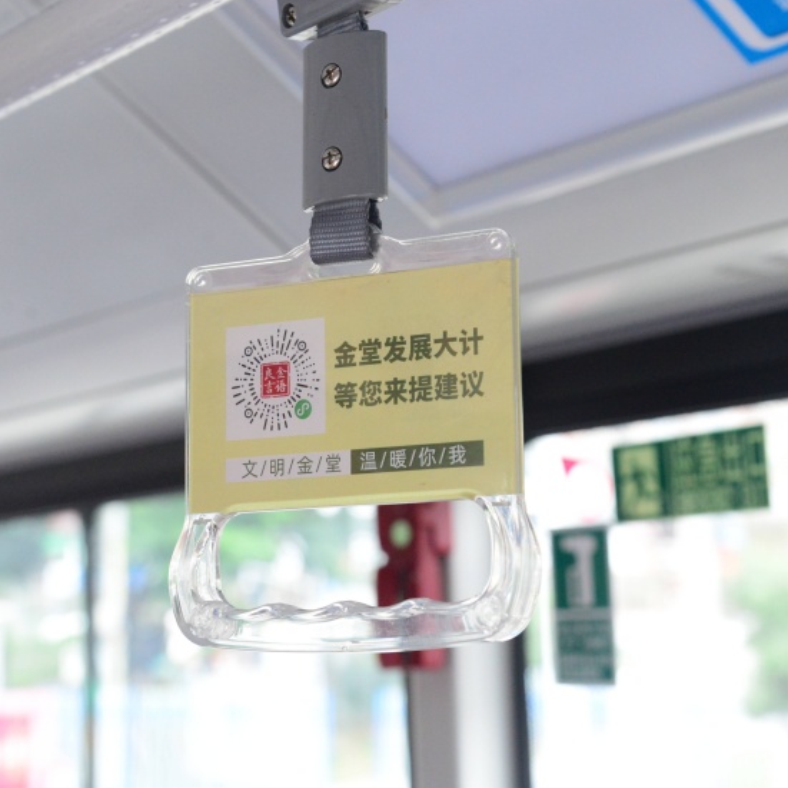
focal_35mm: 76
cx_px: 379
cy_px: 395
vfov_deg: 22.8
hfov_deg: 22.8
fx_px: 1957
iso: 5000
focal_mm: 58
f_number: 5.6
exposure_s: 1/125
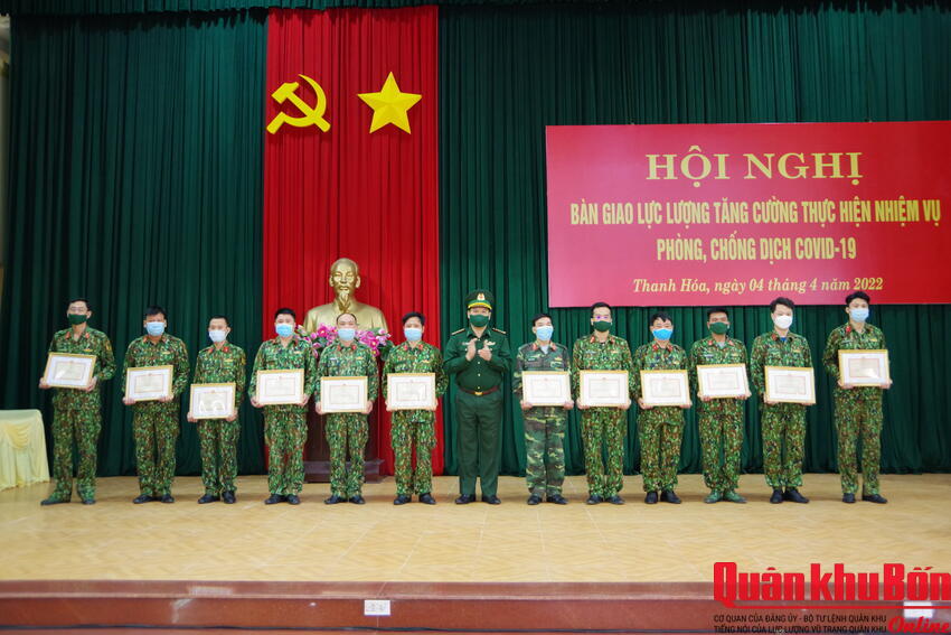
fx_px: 819
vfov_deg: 42.3
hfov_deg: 60.3
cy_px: 318
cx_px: 476
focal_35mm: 31
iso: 1600
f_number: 4
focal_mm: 21
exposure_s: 1/25
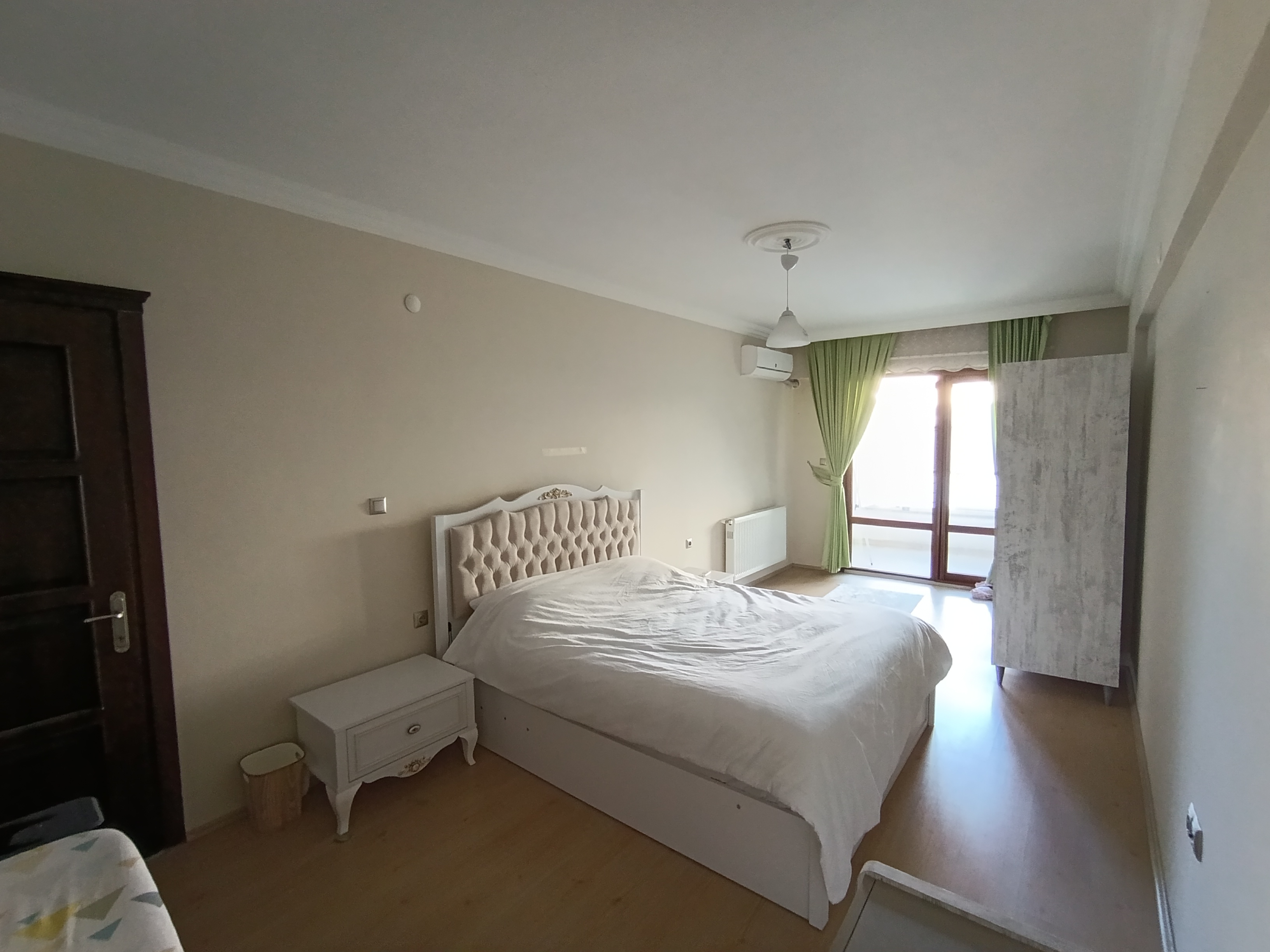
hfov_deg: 94.5
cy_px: 476
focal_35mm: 16
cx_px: 635
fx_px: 587
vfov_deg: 78.1
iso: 500
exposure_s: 1/50
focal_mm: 1.65
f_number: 2.2
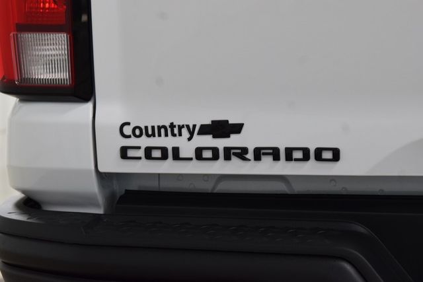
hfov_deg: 19.5
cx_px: 212
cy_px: 141
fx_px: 1234
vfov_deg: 13.0
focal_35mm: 105
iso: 1250
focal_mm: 70
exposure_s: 1/30
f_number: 7.1
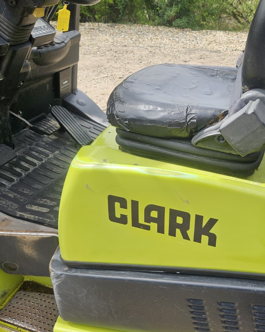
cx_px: 196
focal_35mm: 31
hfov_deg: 45.6
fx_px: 304
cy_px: 169
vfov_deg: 57.2
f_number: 1.8
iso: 25
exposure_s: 1/541
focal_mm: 5.4
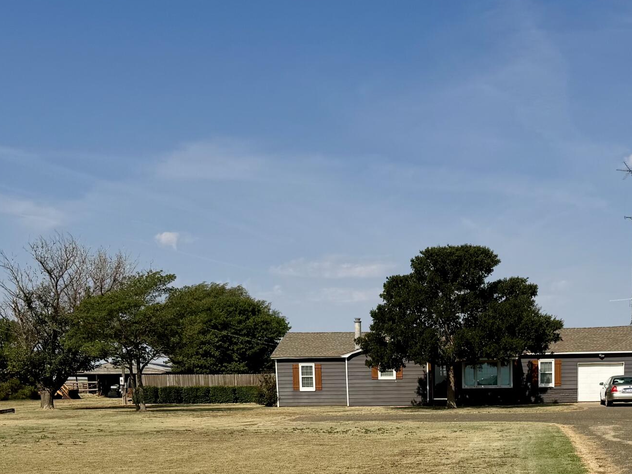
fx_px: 1004
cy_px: 490
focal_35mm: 55
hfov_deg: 34.4
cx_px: 456
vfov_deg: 25.1
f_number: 1.78
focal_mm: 6.76
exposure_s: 1/7092
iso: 80
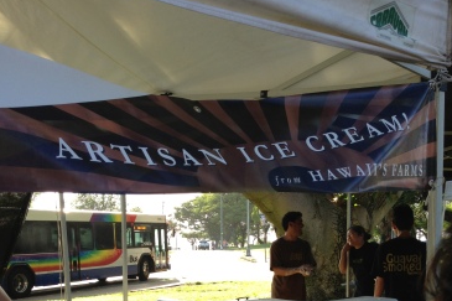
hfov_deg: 41.9
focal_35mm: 47
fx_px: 590
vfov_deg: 27.0
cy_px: 301
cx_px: 227
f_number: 2.4
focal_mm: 4.13
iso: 50
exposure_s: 1/226
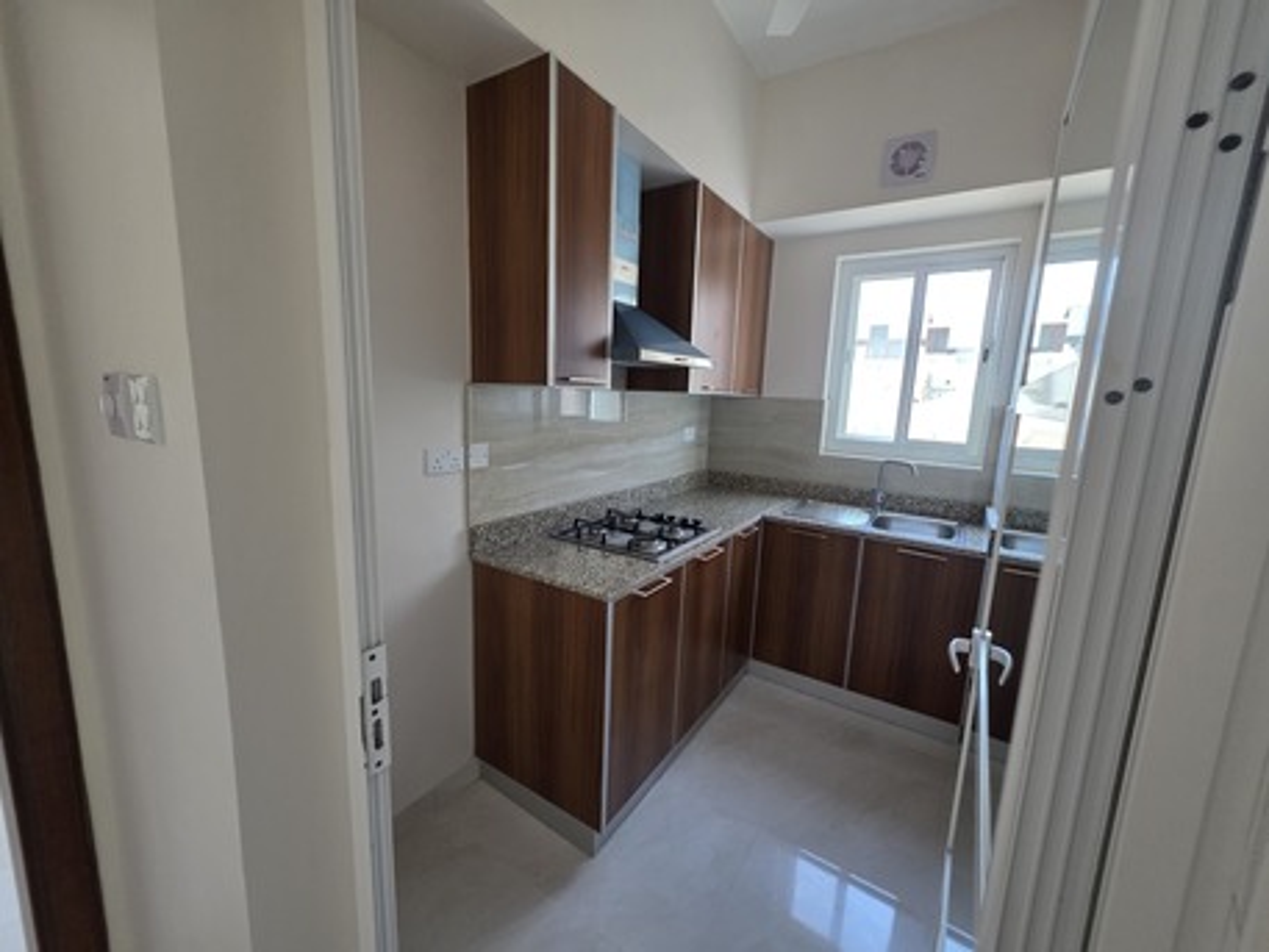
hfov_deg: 106.2
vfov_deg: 89.9
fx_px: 477
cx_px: 634
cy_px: 476
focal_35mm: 13
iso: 200
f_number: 1.9
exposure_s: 1/100
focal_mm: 2.2
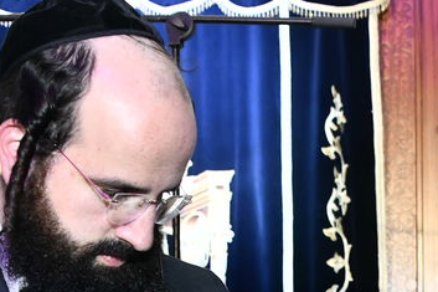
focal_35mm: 111
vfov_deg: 11.7
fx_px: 1350
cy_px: 472
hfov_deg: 18.2
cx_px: 367
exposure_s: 1/125
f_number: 5.6
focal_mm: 28
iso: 1600
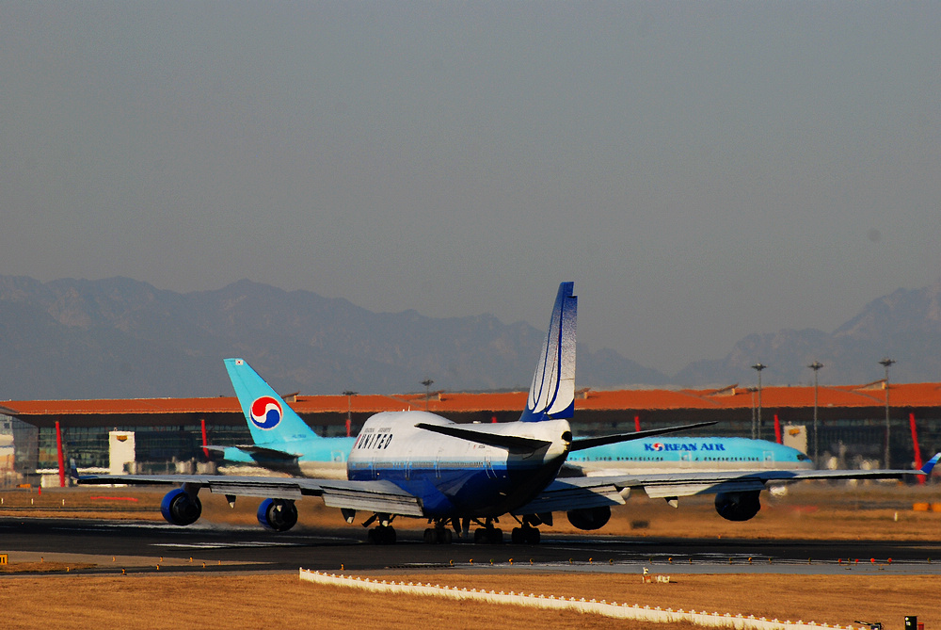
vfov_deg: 3.1
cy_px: 315
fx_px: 11774
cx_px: 470
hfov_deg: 4.6
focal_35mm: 450
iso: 200
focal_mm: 300
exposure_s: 1/1000
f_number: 10
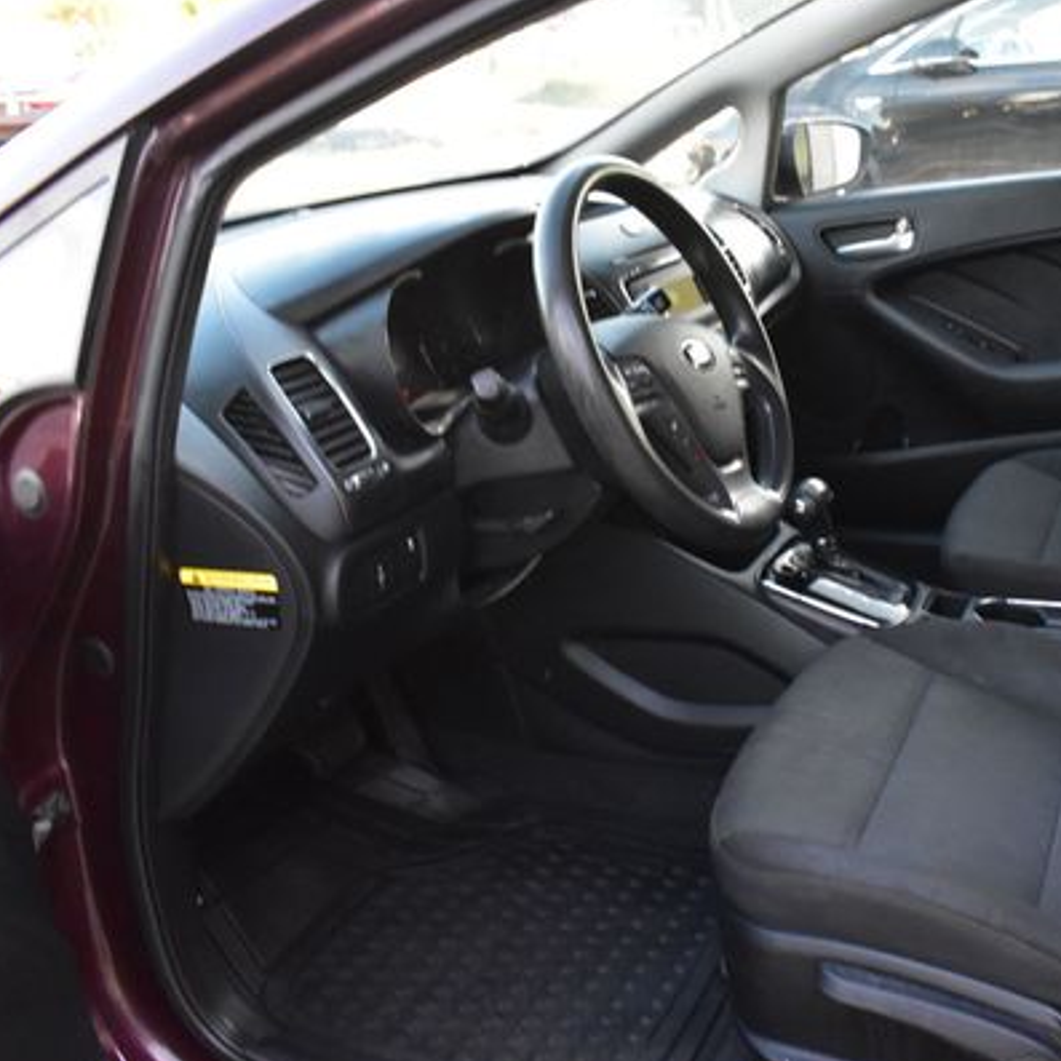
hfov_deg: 44.0
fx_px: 1283
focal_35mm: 37
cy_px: 516
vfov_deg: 44.9
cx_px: 738
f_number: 8
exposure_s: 1/80
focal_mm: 18
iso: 2500
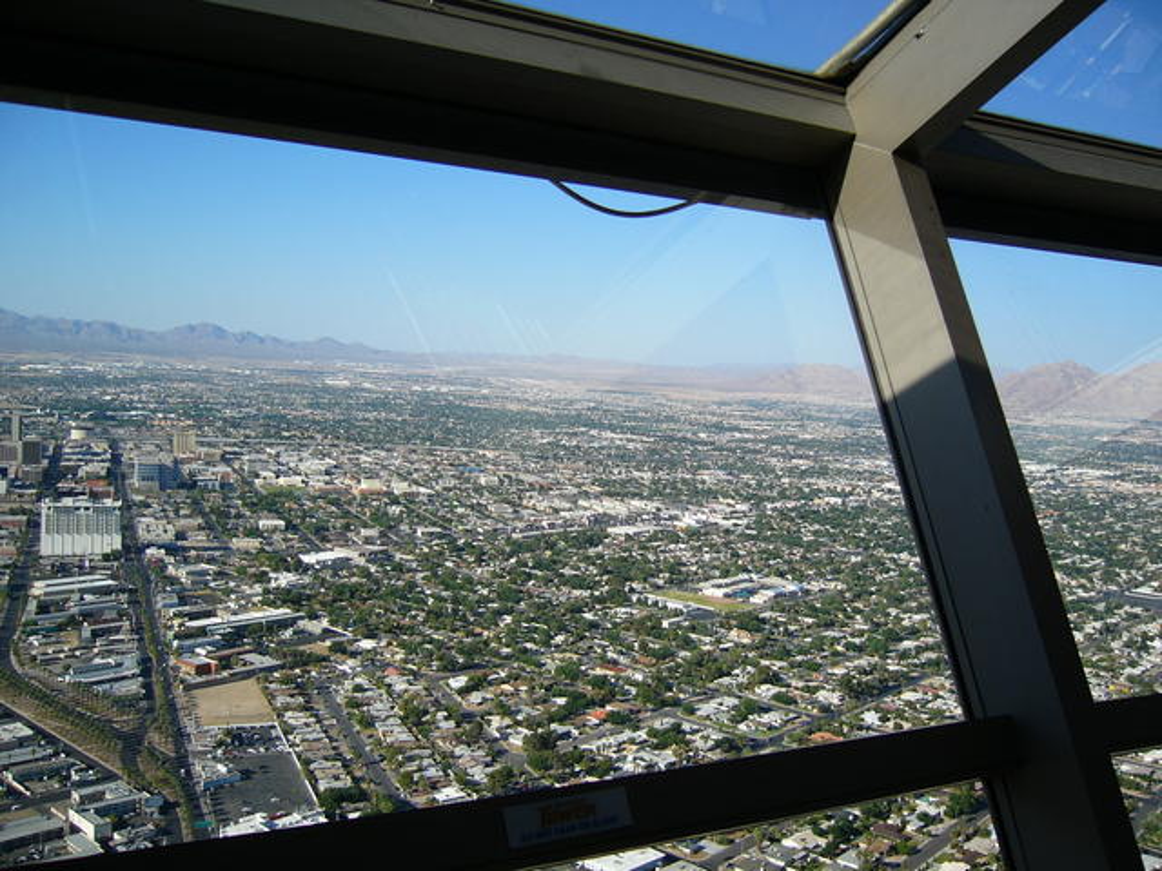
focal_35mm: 35
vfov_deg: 40.7
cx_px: 581
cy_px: 436
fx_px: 1175
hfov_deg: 52.6
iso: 50
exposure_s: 1/500
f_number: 2.8
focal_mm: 5.8
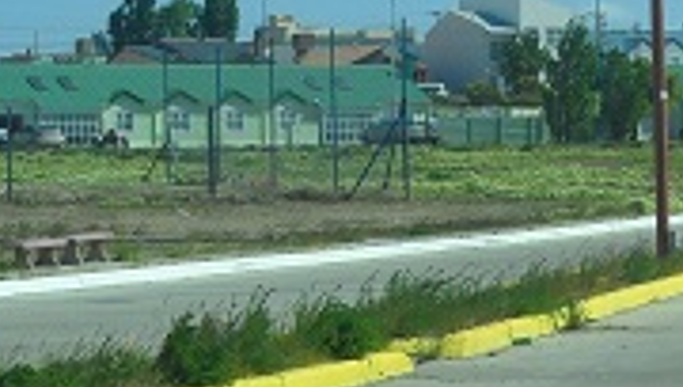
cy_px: -167
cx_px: 247
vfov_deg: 7.1
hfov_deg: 12.6
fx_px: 3084
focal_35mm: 170
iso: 80
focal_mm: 7.8
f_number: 4.5
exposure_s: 1/750
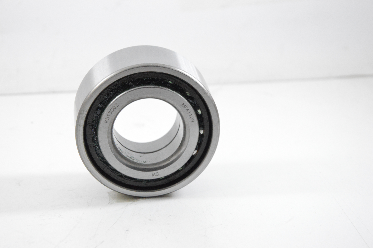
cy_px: 124
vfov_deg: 13.0
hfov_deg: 19.5
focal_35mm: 105
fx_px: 1087
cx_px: 186
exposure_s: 1/100
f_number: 7.1
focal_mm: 70
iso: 3200
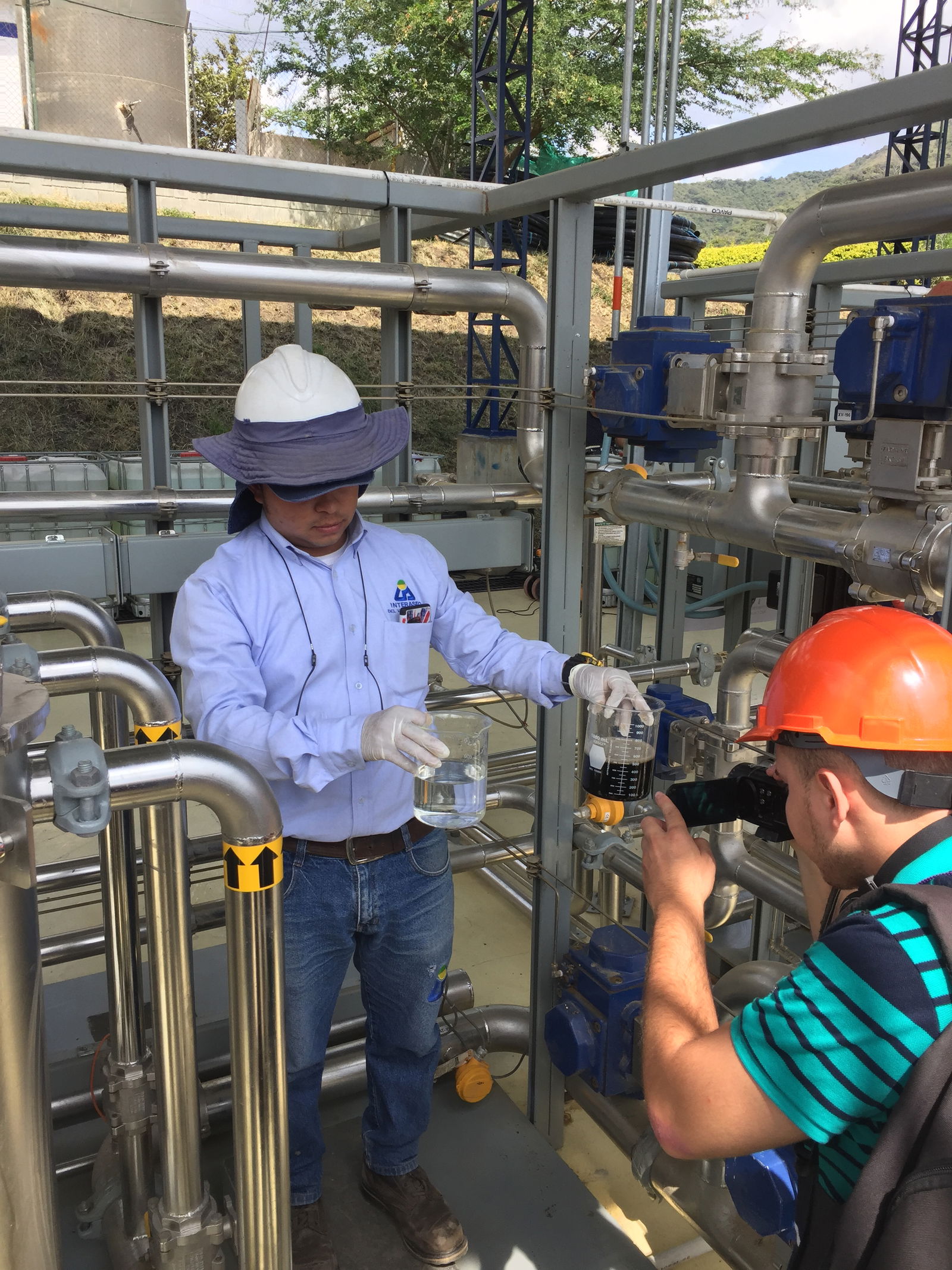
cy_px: 635
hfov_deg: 48.2
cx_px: 476
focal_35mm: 29
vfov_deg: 61.7
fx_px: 1063
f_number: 2.2
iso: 32
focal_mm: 4.15
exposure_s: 1/842
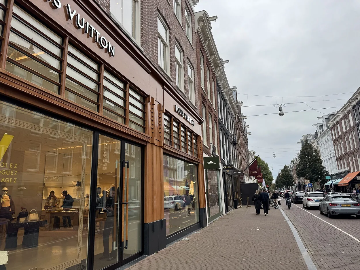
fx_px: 250
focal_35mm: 24
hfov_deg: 71.6
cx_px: 180
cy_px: 135
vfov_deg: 56.8
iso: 80
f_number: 1.78
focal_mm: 6.76
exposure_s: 1/995
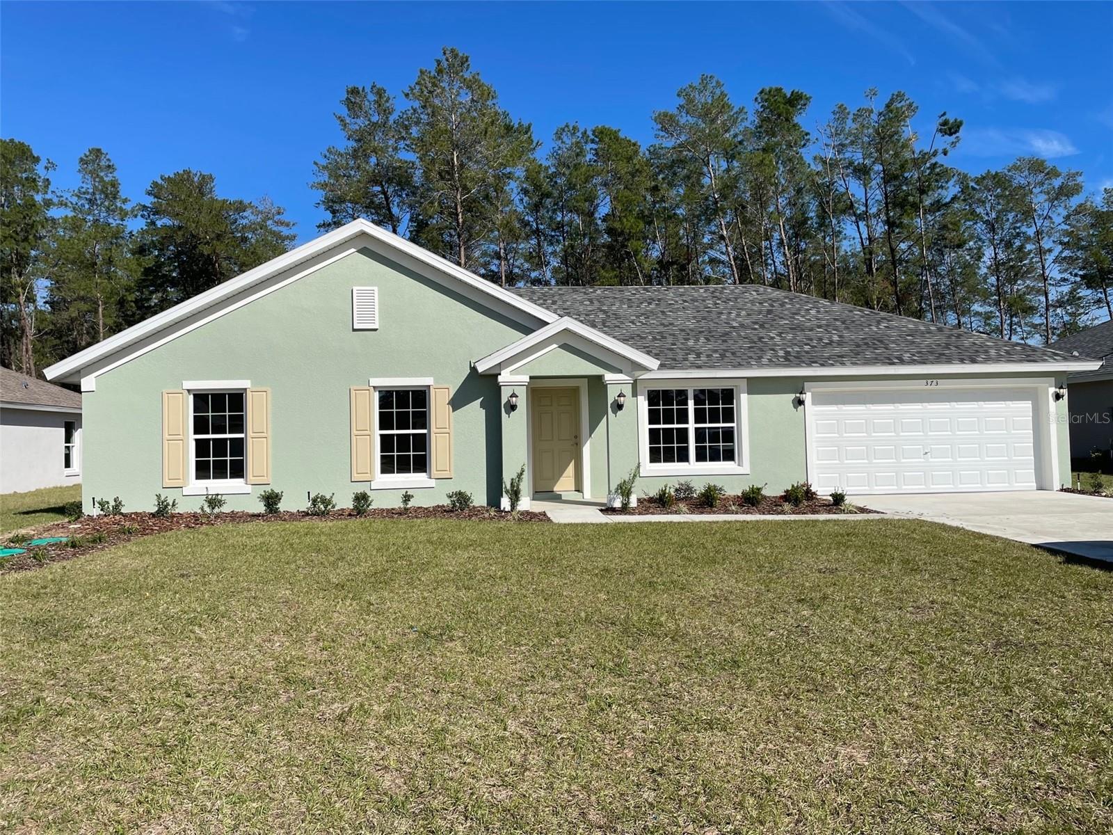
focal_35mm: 26
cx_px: 556
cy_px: 418
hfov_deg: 67.3
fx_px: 836
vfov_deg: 53.1
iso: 32
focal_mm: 4.2
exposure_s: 1/5814
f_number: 1.6
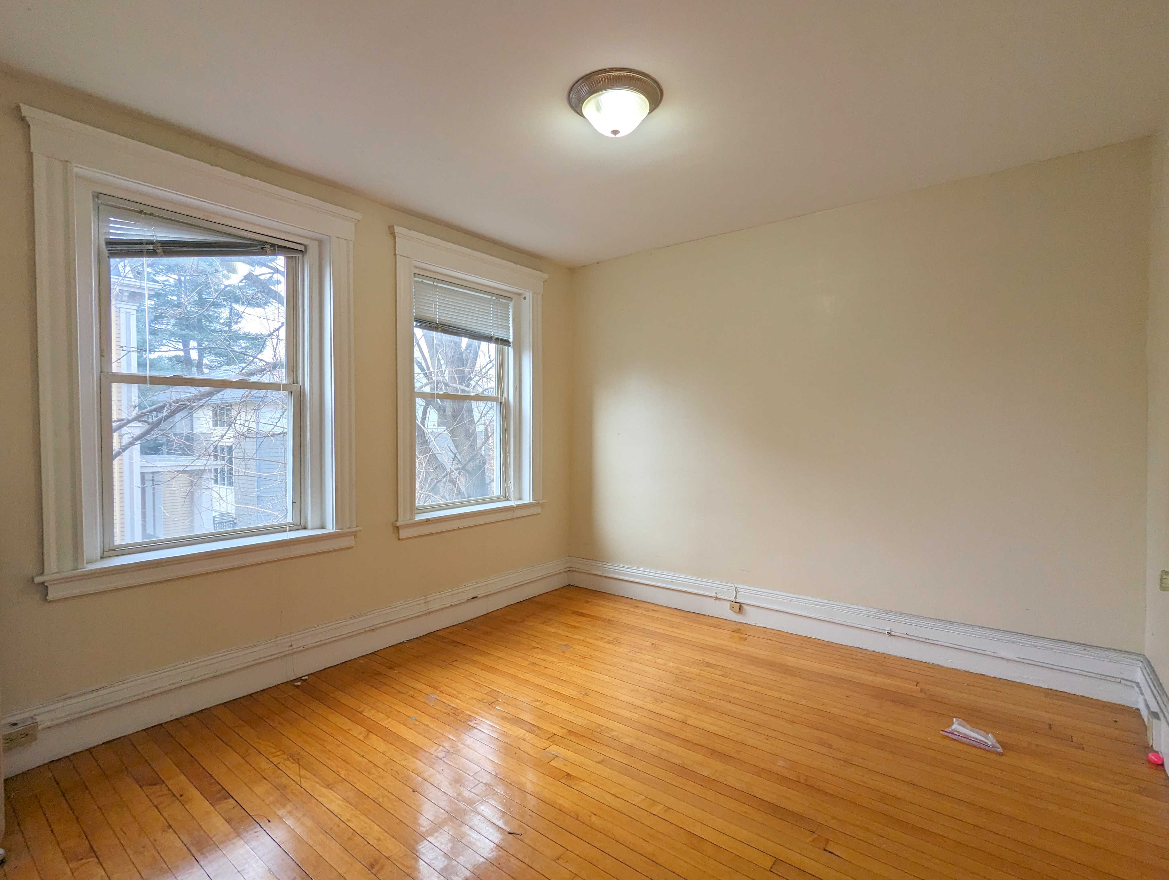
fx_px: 541
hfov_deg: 94.4
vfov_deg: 78.2
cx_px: 584
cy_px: 440
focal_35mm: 16
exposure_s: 1/120
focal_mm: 2.35
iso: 76
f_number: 2.2
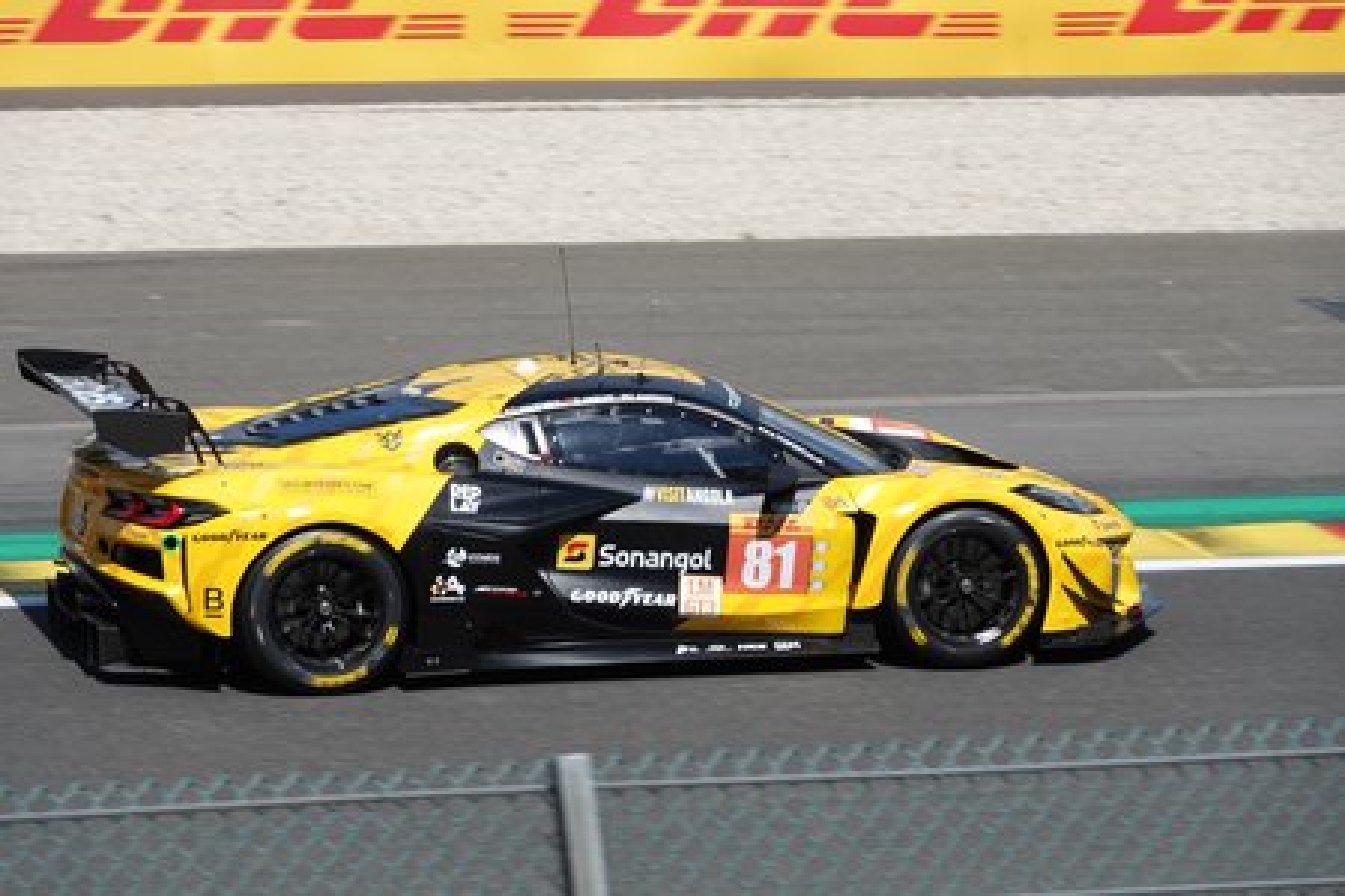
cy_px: 448
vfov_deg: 7.2
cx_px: 672
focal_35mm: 192
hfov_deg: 10.7
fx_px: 7173
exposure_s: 1/800
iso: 100
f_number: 5
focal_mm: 70.27
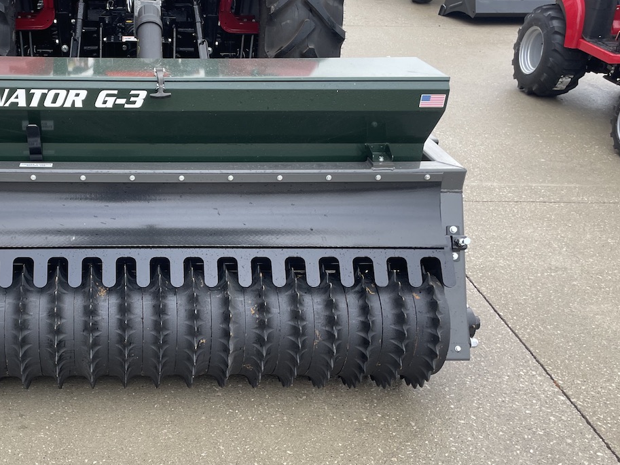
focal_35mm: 41
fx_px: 734
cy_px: 255
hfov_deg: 44.0
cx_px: 141
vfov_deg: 35.1
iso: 32
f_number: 1.6
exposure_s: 1/394
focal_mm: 4.2
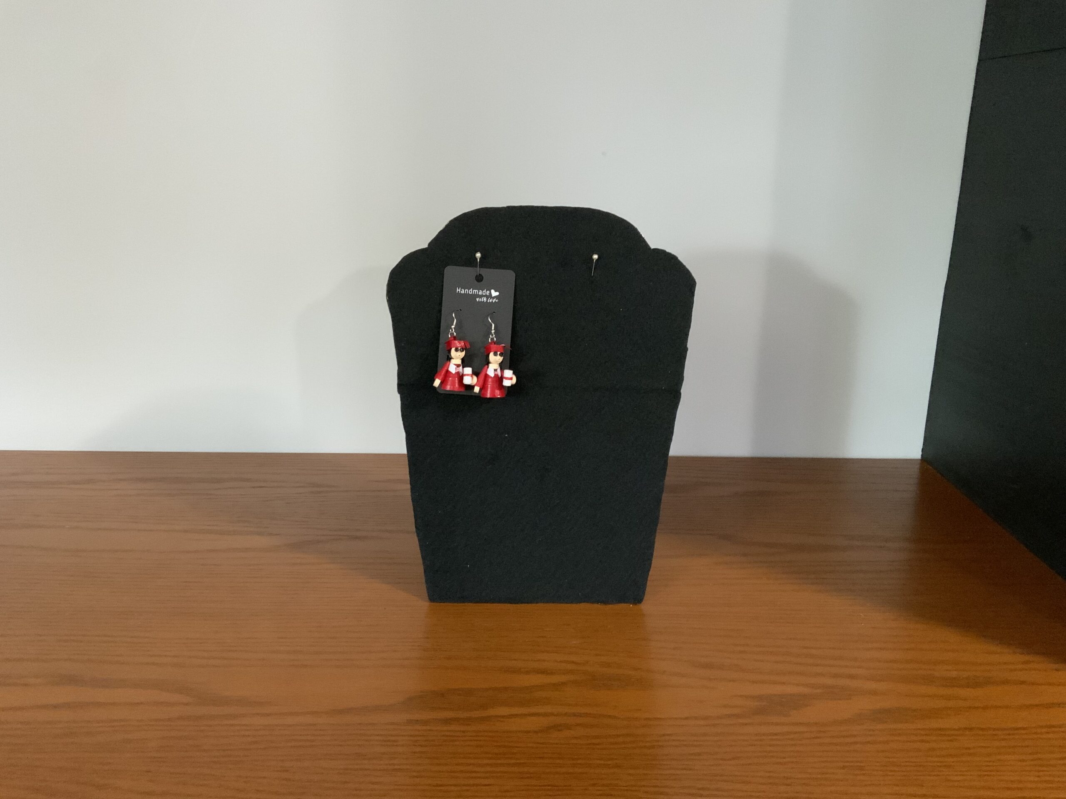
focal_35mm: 29
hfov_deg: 61.7
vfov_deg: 48.2
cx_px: 533
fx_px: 893
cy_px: 400
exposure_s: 1/33
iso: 320
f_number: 1.8
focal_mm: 3
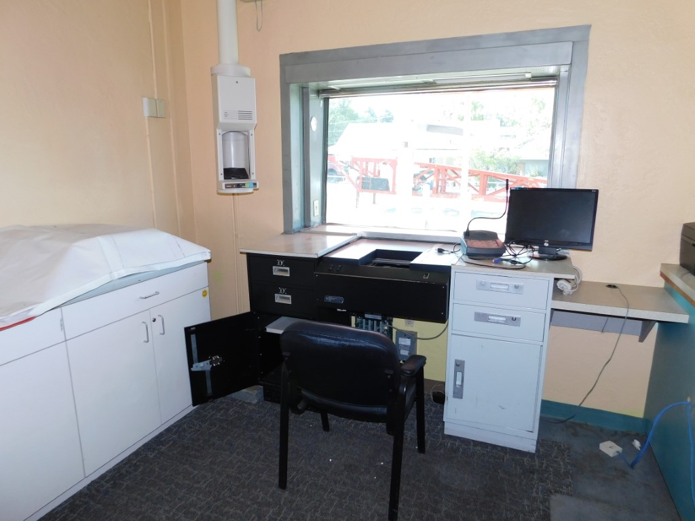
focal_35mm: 23
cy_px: 260
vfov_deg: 58.9
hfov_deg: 73.9
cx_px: 348
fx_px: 462
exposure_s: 1/50
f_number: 3
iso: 125
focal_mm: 4
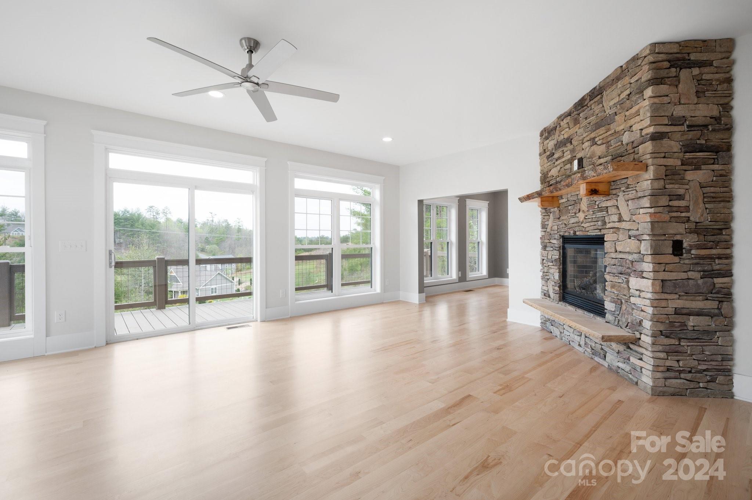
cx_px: 376
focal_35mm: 16
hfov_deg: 96.8
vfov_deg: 73.7
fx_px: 334
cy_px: 250
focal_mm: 16
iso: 200
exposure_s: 1/80
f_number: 8
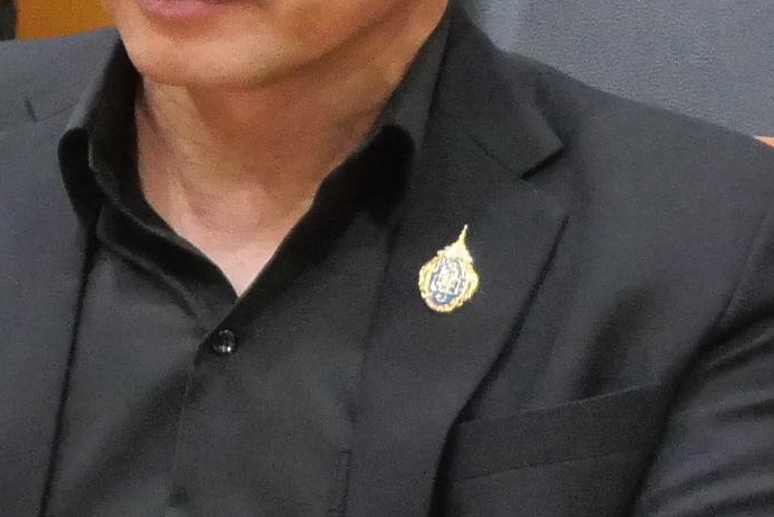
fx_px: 8368
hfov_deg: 5.1
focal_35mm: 389
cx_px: -1283
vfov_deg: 3.5
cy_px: -215
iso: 3200
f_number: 5.2
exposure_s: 1/40
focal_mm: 35
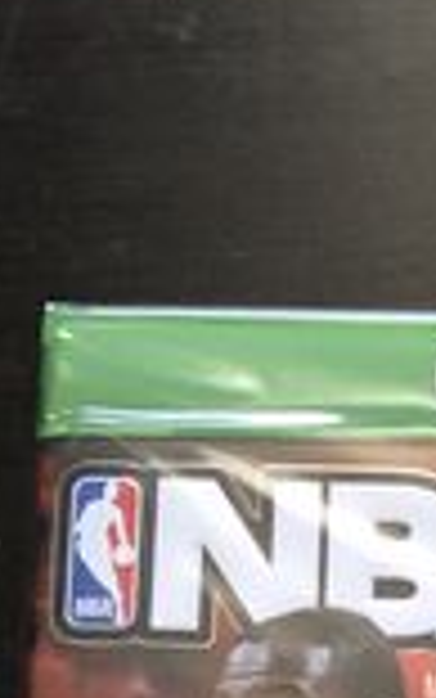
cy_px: 970
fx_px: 2545
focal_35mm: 134
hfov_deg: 9.4
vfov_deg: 14.7
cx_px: 746
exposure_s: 1/12
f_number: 1.8
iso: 100
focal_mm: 4
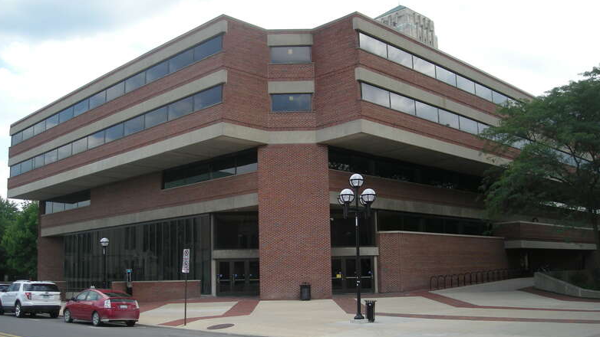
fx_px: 621
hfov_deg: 51.6
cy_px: 185
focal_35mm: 39
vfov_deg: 30.4
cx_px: 299
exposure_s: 1/296
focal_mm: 5.7
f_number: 2.8
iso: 50
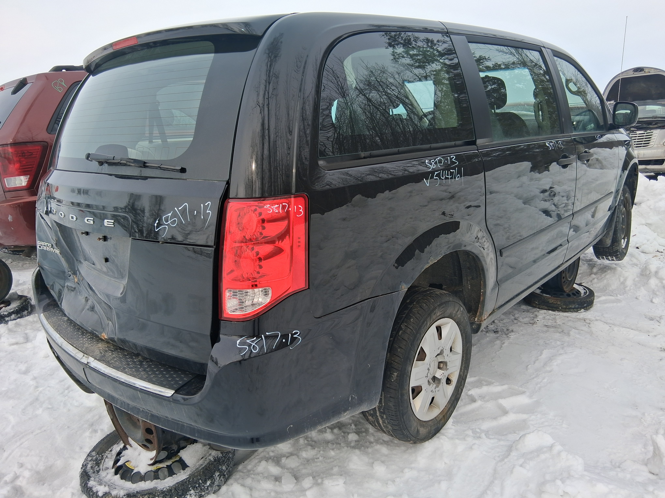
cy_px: 249
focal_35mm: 26
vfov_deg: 53.1
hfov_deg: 67.3
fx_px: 499
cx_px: 332
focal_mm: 3.98
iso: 25
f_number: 1.8
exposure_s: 1/489
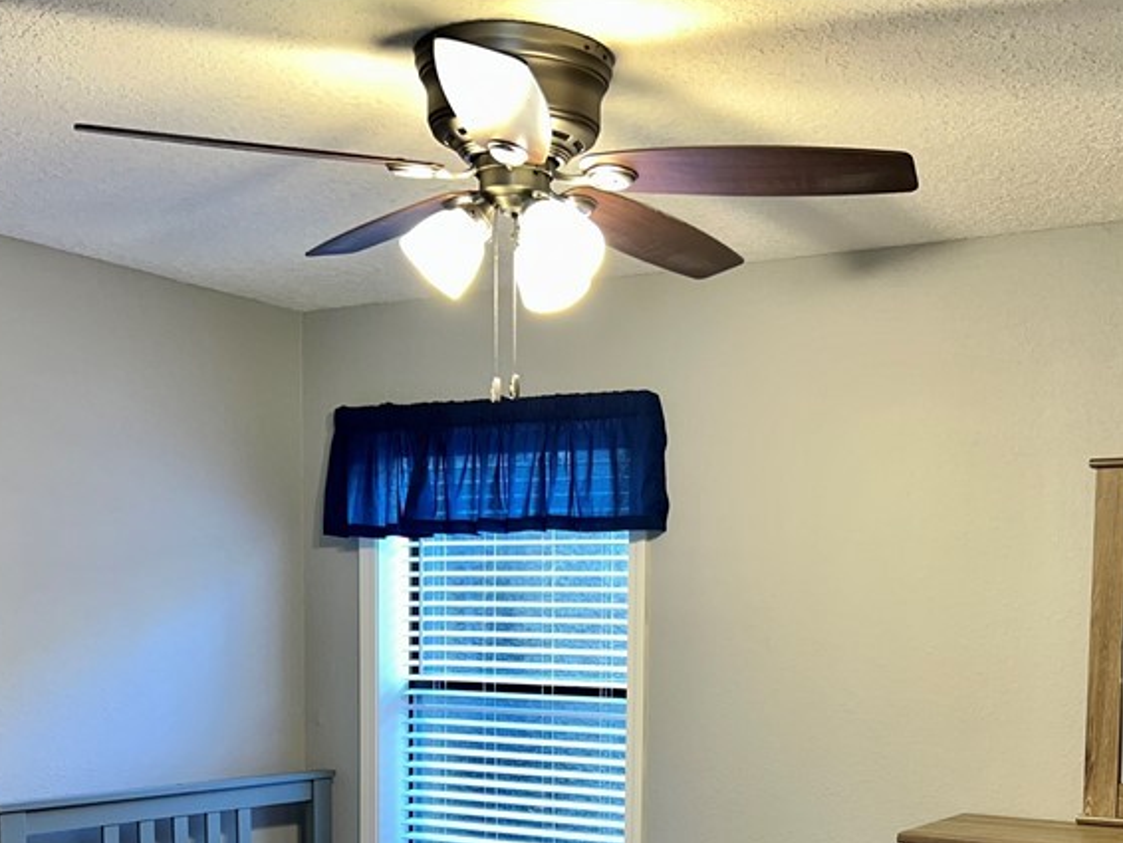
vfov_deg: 29.7
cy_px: 752
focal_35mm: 47
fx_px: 1525
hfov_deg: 40.0
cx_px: 732
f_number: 1.5
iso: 50
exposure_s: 1/24
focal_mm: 5.7
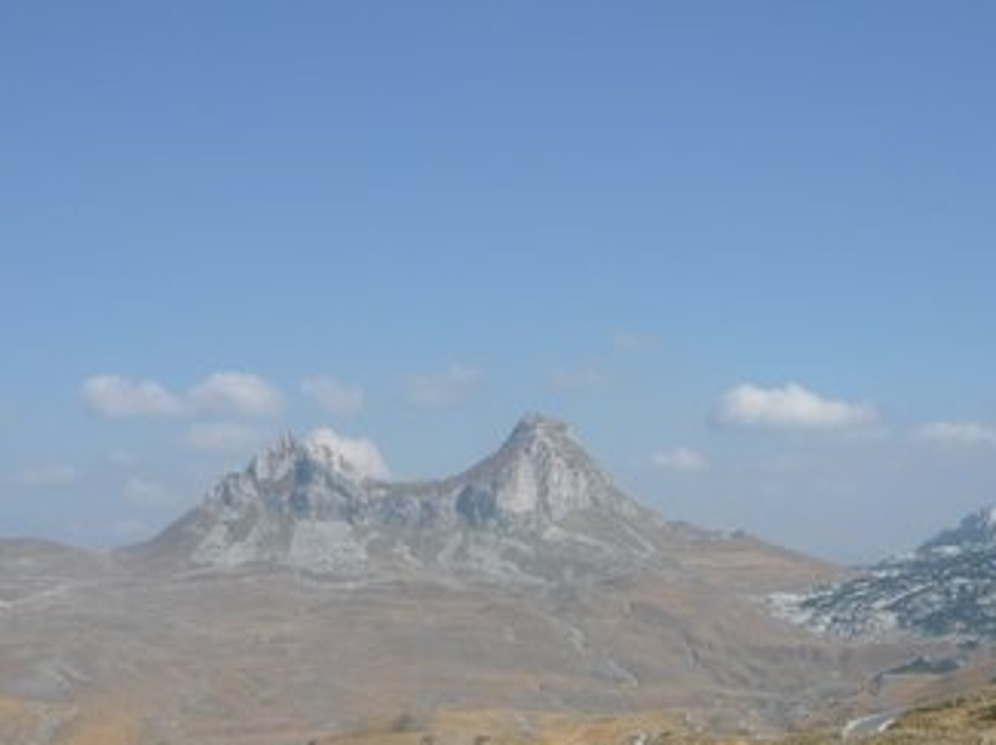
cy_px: 573
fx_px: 1753
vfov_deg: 23.7
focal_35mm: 61
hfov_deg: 31.4
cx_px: 699
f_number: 8
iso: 100
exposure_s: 1/320
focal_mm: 5.5
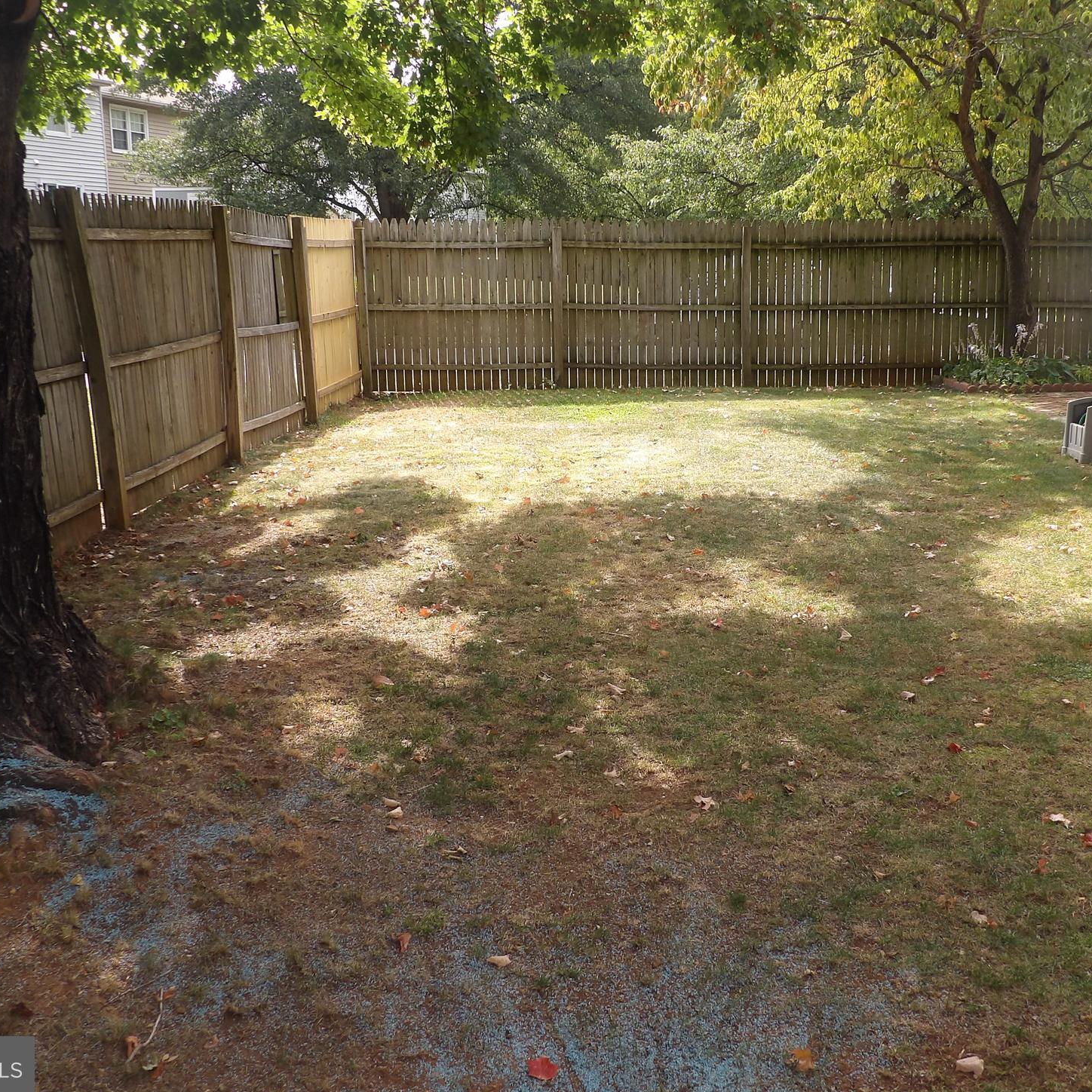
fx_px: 1249
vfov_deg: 47.2
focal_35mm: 35
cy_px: 519
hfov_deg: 47.1
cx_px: 618
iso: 100
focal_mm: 5
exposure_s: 1/156
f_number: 3.4
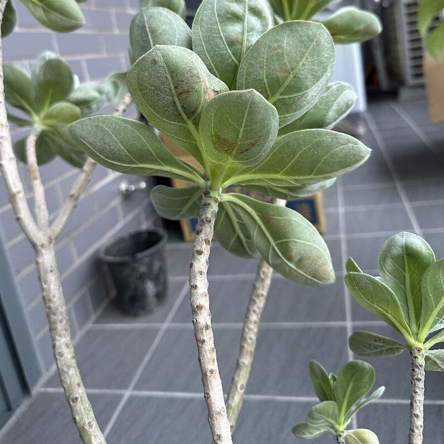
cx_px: 221
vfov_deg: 54.3
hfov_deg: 55.6
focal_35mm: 29
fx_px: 421
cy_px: 142
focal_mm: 6.86
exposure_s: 1/74
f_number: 1.78
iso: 250
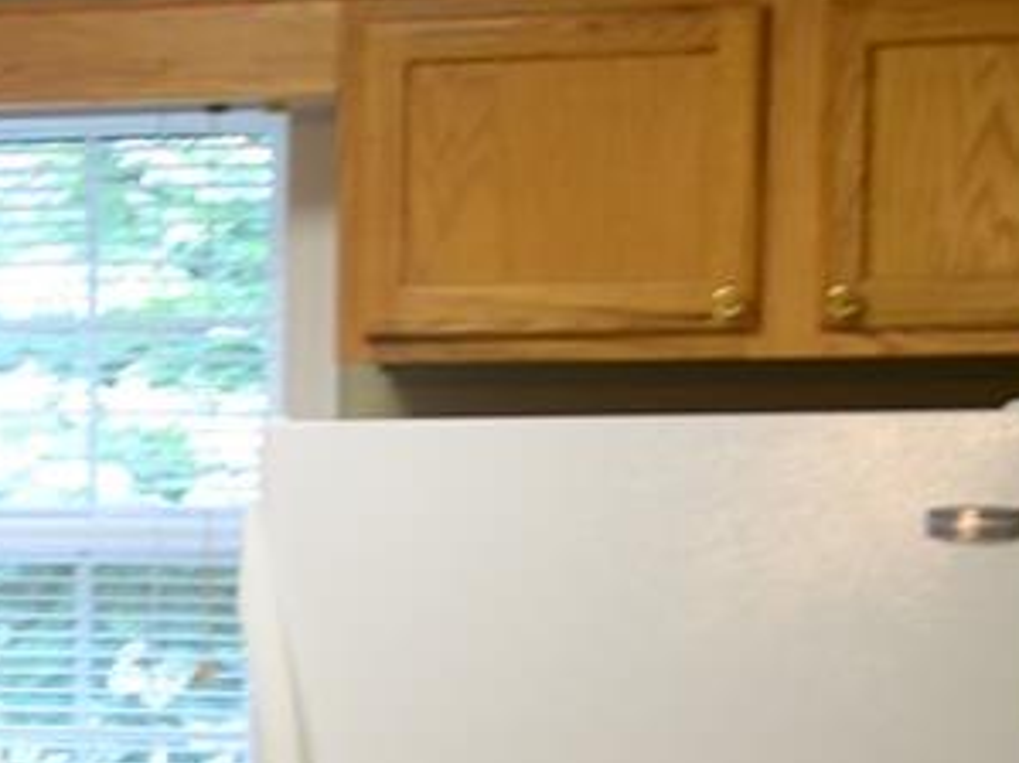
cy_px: 1013
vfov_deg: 9.8
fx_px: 4355
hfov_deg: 12.6
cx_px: -569
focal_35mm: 148
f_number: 4.2
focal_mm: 30
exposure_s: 1/3
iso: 100
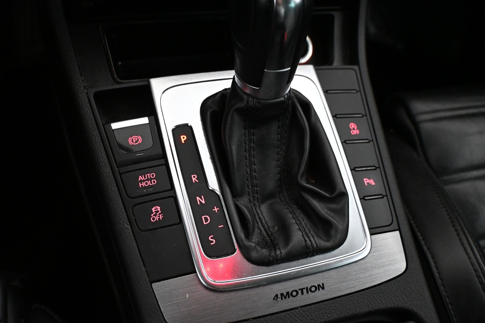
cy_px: 162
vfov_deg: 39.1
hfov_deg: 56.1
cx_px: 242
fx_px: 455
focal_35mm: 34
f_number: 4
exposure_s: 1/40
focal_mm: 22.5
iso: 4000
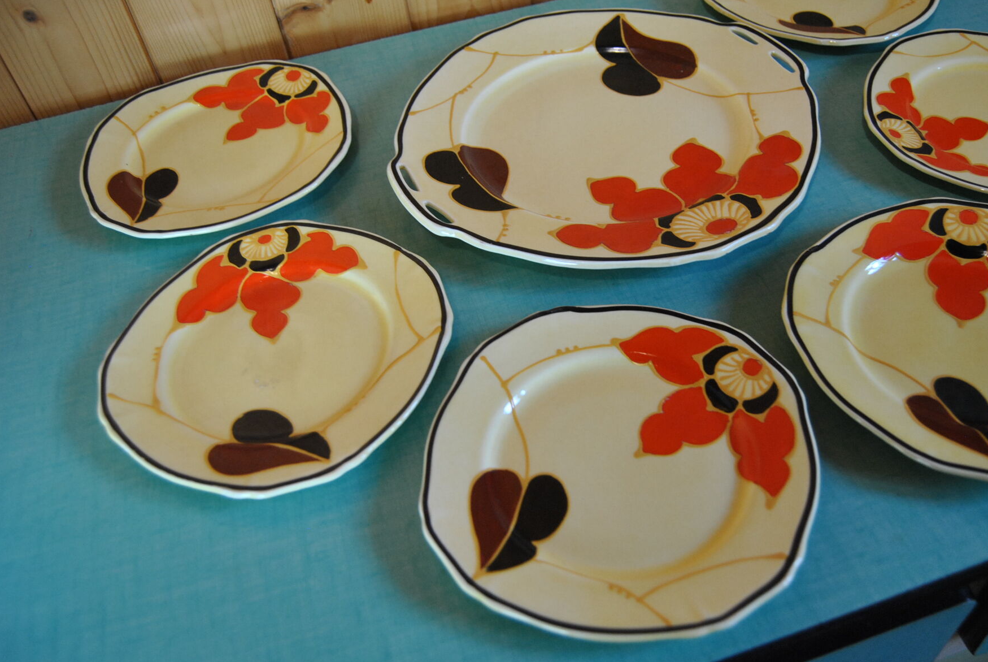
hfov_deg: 59.3
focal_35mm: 32
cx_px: 535
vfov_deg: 41.8
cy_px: 343
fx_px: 867
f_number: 3.5
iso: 450
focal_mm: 19
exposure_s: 1/30
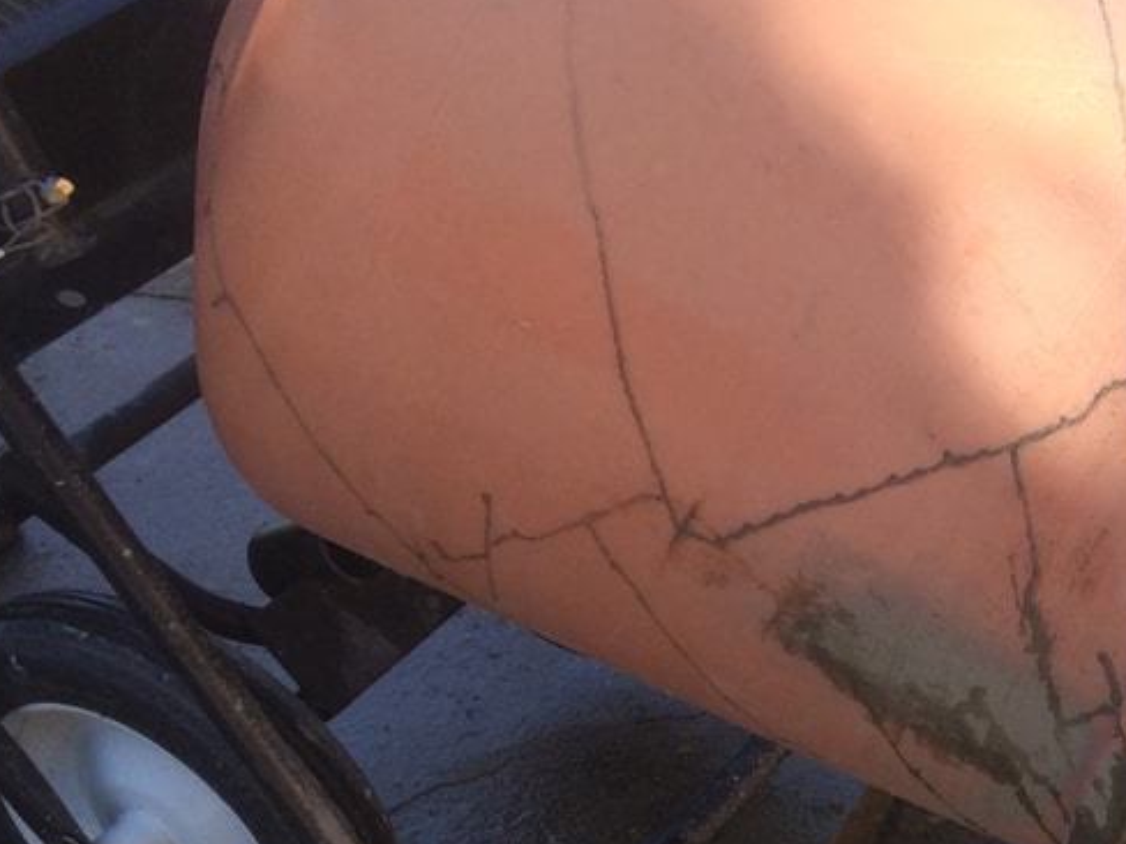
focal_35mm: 82
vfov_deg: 17.2
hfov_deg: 21.5
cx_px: 1469
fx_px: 2667
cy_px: 989
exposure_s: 1/720
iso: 32
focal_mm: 4.12
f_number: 2.2
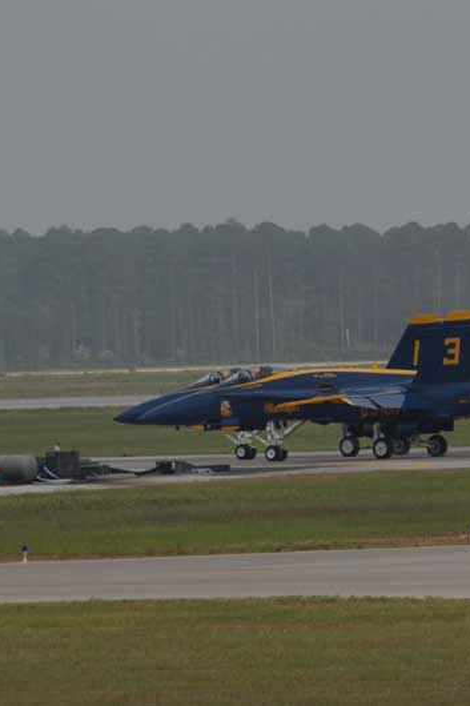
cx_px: 507
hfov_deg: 2.8
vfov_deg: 4.1
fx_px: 9758
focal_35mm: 498
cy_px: 353
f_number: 5.6
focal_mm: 220
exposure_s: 1/2000
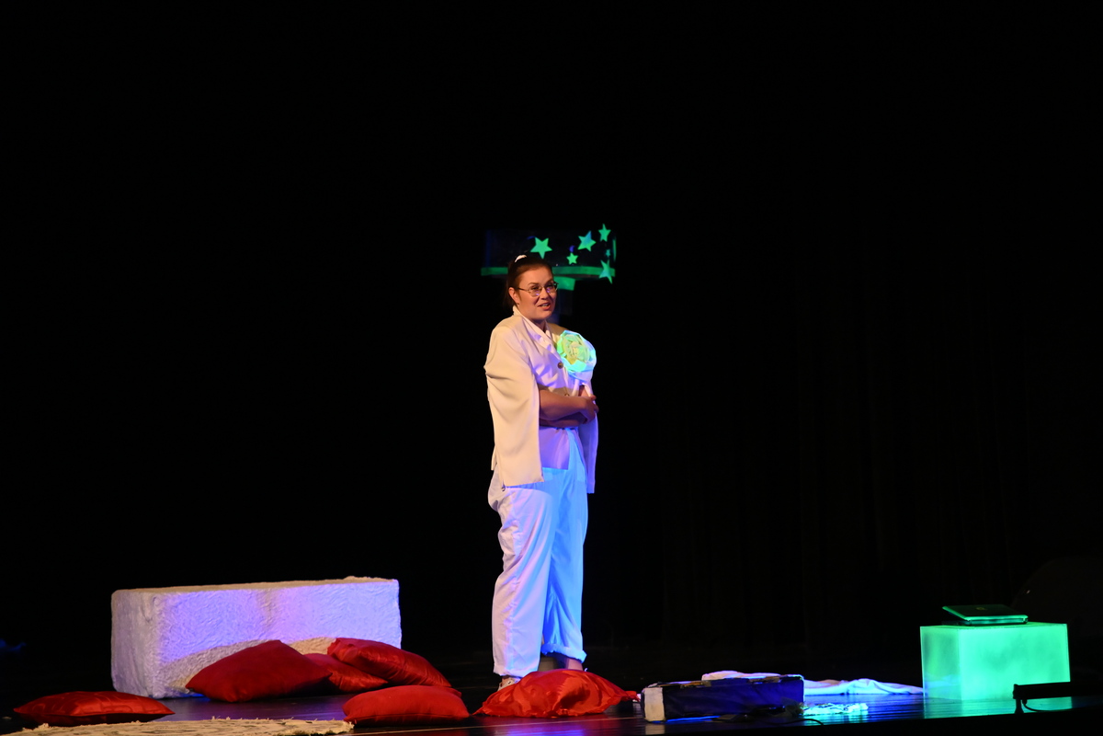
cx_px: 552
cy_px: 368
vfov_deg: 8.6
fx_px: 4902
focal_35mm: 160
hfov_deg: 12.8
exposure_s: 1/160
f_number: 2.8
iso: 4000
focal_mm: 160
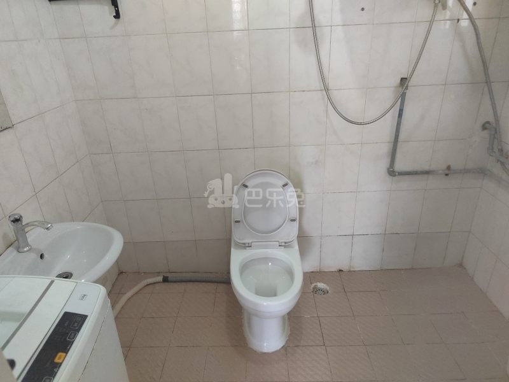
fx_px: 338
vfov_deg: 58.9
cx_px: 254
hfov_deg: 73.9
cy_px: 191
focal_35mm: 23
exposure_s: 1/50
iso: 2500
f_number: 1.9
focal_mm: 5.52
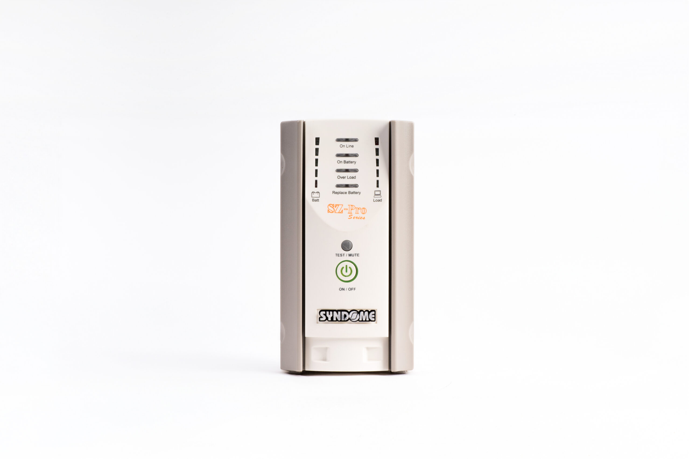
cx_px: 344
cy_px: 230
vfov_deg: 16.1
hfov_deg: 23.9
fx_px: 1627
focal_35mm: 85
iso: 320
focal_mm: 85
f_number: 16
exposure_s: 1/200
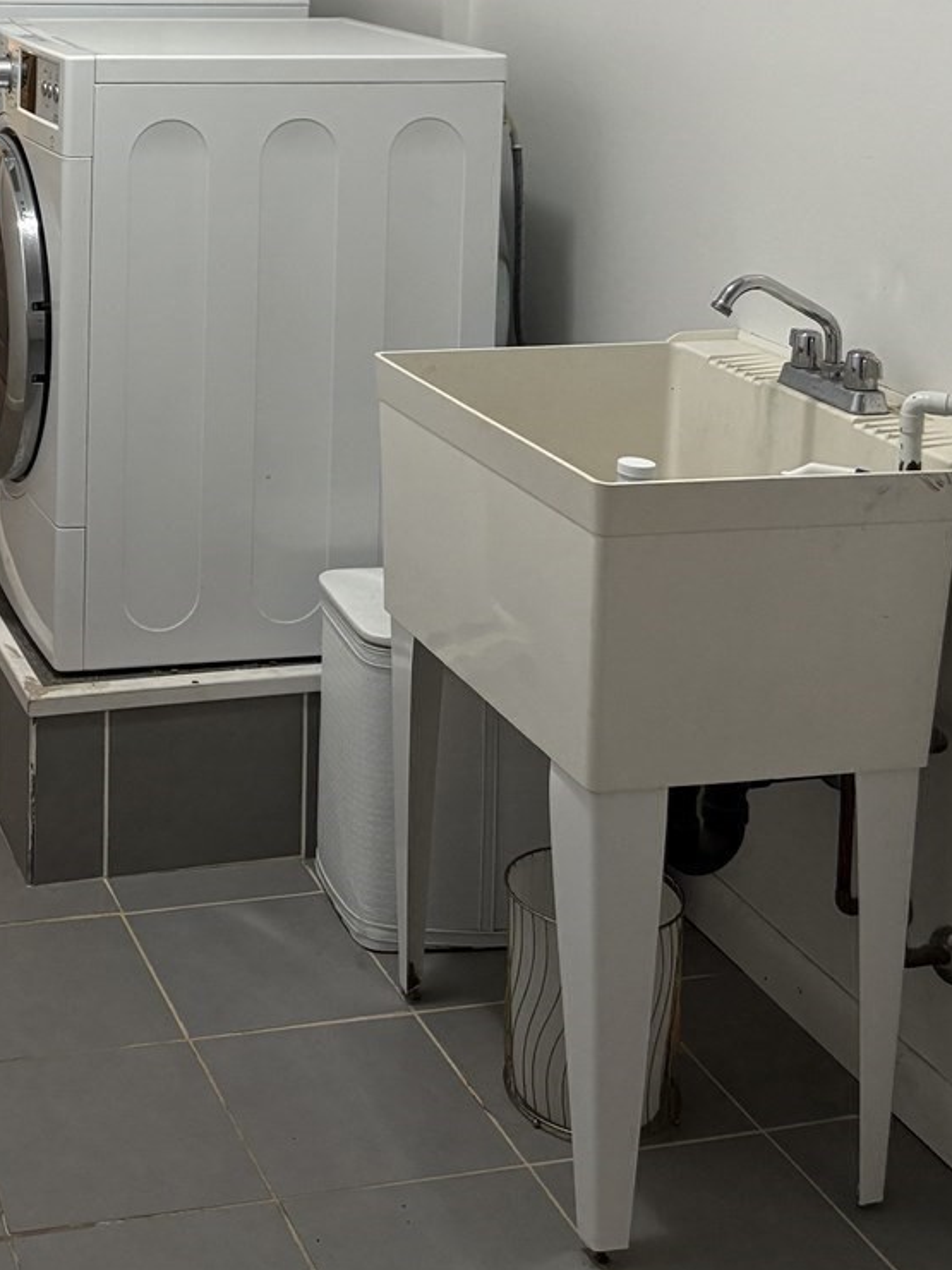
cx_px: 10
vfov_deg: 32.9
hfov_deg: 25.7
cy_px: 26
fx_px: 1980
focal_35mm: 54
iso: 200
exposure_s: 1/60
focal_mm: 5.96
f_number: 1.6
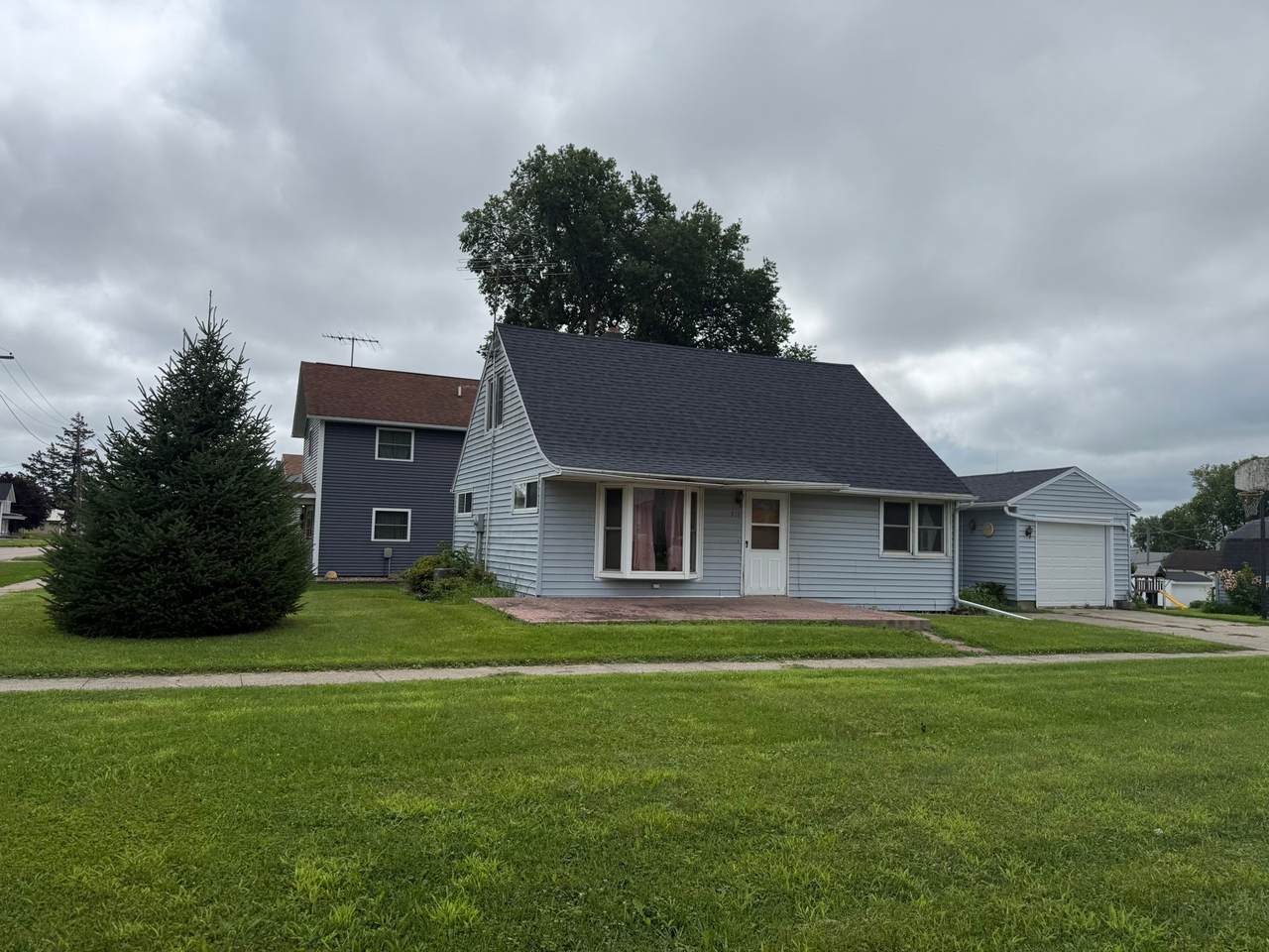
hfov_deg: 71.6
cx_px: 634
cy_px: 476
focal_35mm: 24
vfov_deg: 56.8
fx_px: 880
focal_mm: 6.76
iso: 80
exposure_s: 1/10309
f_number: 1.78
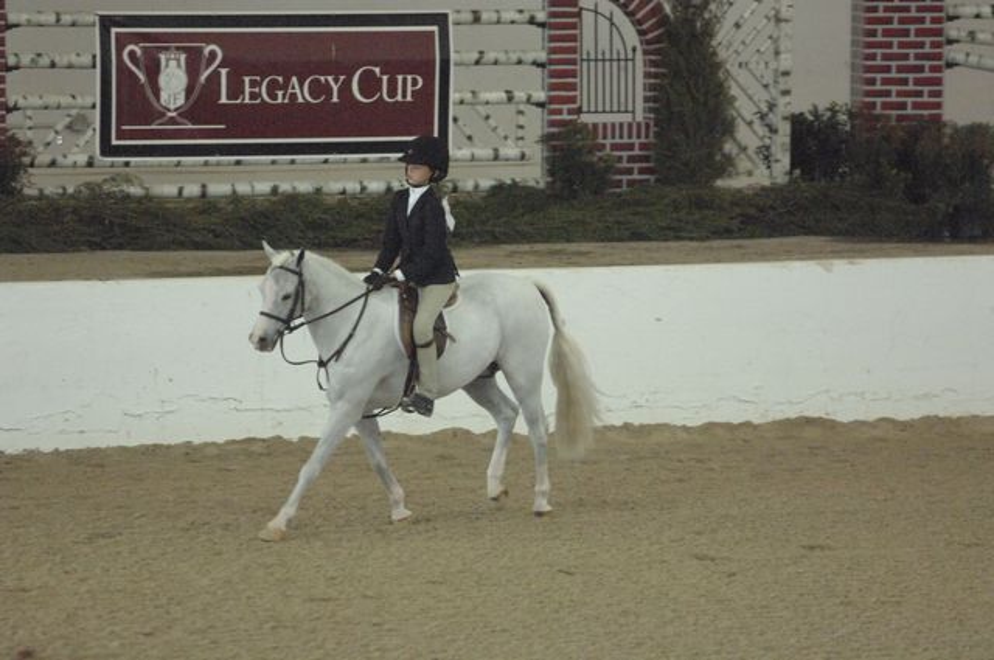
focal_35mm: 300
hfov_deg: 6.9
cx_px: 497
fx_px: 8273
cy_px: 330
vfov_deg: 4.6
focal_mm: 200
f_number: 2.8
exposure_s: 1/320
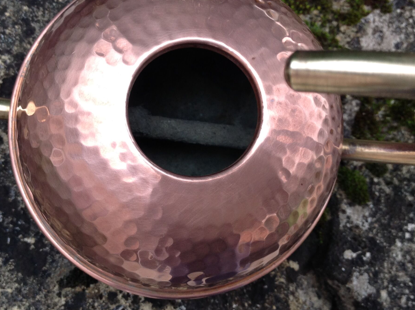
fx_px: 611
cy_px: 130
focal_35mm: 51
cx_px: 185
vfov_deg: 28.4
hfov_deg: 37.5
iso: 64
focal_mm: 4.28
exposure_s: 1/40
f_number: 2.4
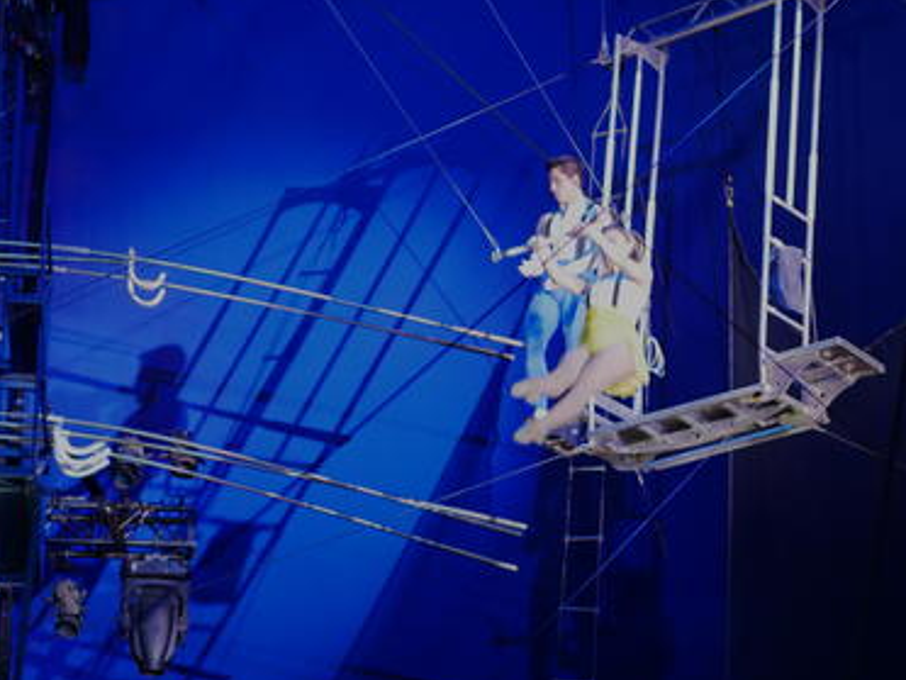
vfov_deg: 13.6
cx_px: 521
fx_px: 2853
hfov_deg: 18.0
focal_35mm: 109
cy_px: 385
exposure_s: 1/100
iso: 500
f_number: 1.8
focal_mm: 45
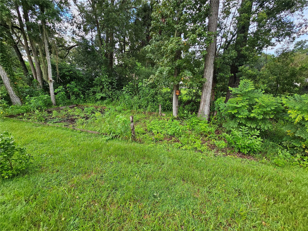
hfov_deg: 106.2
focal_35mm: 13
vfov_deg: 89.9
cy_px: 116
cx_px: 154
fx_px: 116
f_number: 2.2
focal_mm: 2.2
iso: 50
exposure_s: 1/163
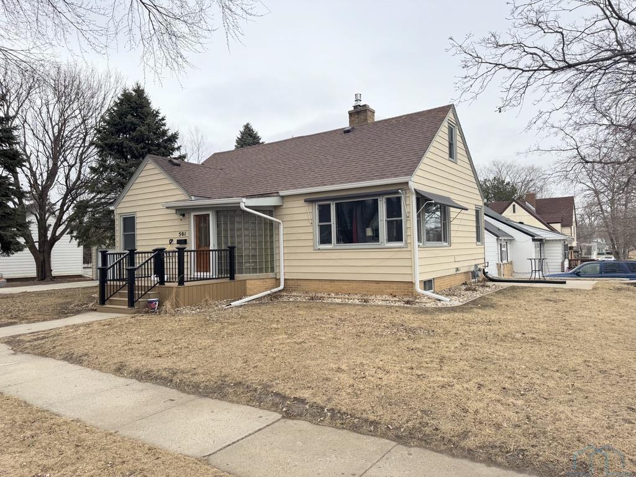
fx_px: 441
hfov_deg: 71.6
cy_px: 238
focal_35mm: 24
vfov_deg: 56.8
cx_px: 318
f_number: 1.78
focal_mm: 6.76
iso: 80
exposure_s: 1/1597
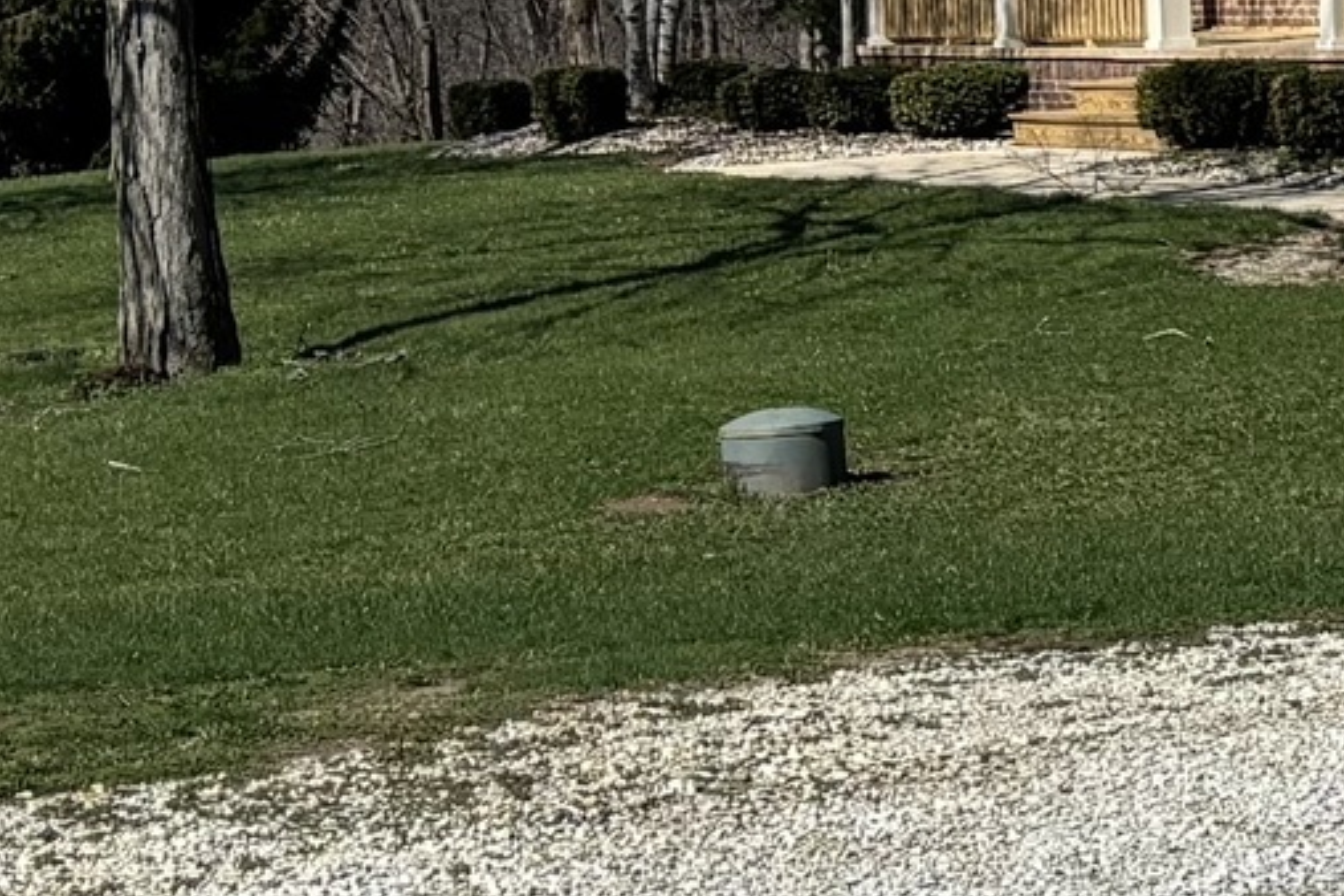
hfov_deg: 11.7
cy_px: -138
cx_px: 2317
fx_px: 6122
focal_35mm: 164
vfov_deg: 8.3
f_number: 1.6
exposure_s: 1/4630
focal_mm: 5.96
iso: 50
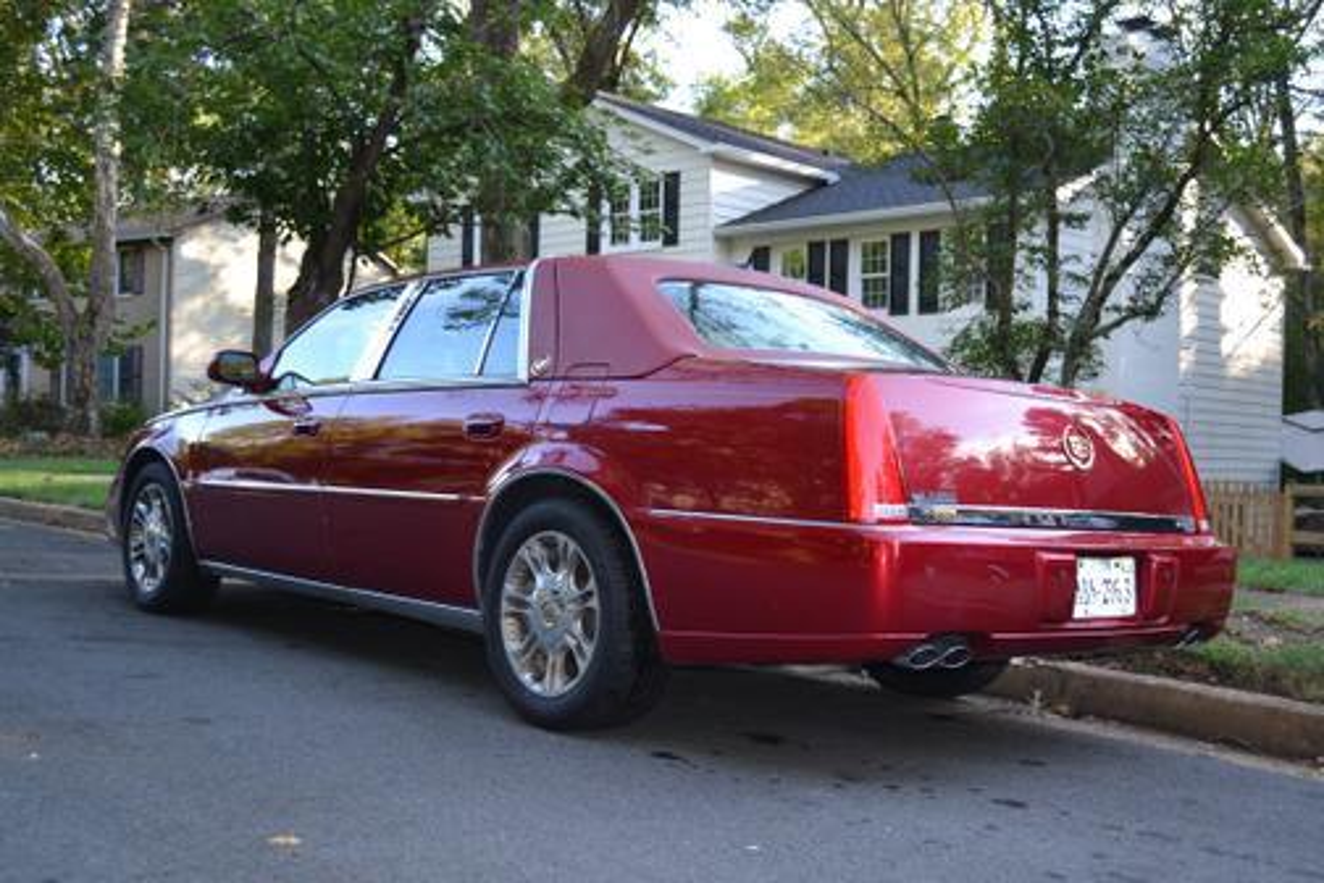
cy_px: 442
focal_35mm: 39
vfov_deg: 34.2
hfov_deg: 49.6
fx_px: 1434
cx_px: 662
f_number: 4.2
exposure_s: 1/125
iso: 360
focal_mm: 26
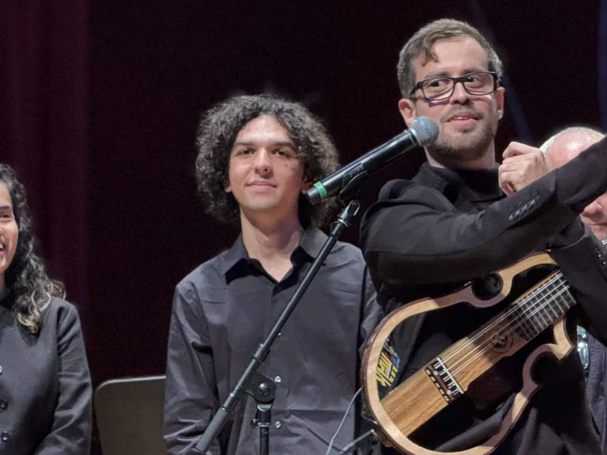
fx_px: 3927
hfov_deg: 8.8
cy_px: 295
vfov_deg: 6.6
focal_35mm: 224
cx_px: 353
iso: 1000
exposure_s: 1/40
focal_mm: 15.66
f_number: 2.8
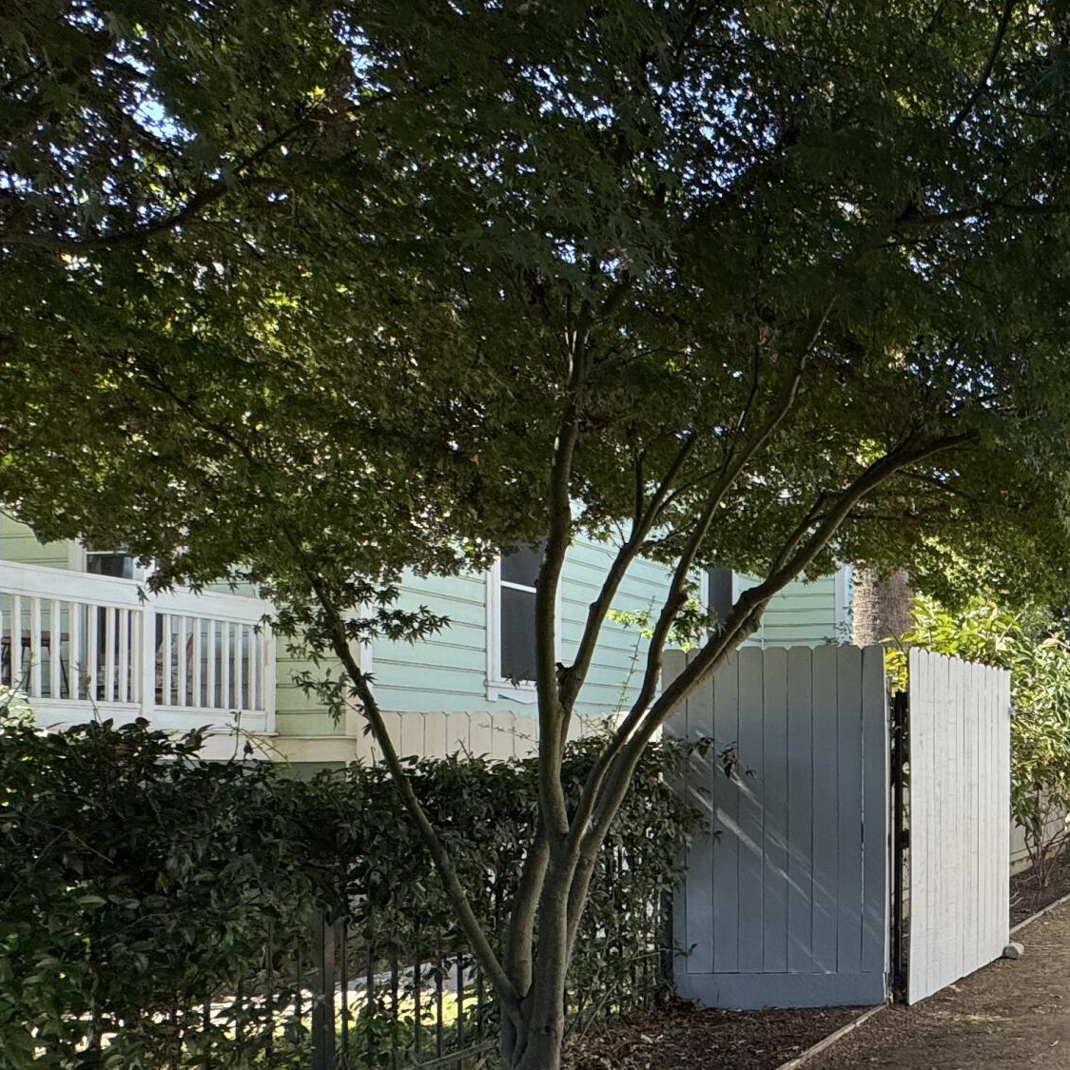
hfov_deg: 39.2
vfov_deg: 48.6
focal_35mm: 33
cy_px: 745
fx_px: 1154
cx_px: 1219
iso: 50
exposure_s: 1/687
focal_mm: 2.22
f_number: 2.2
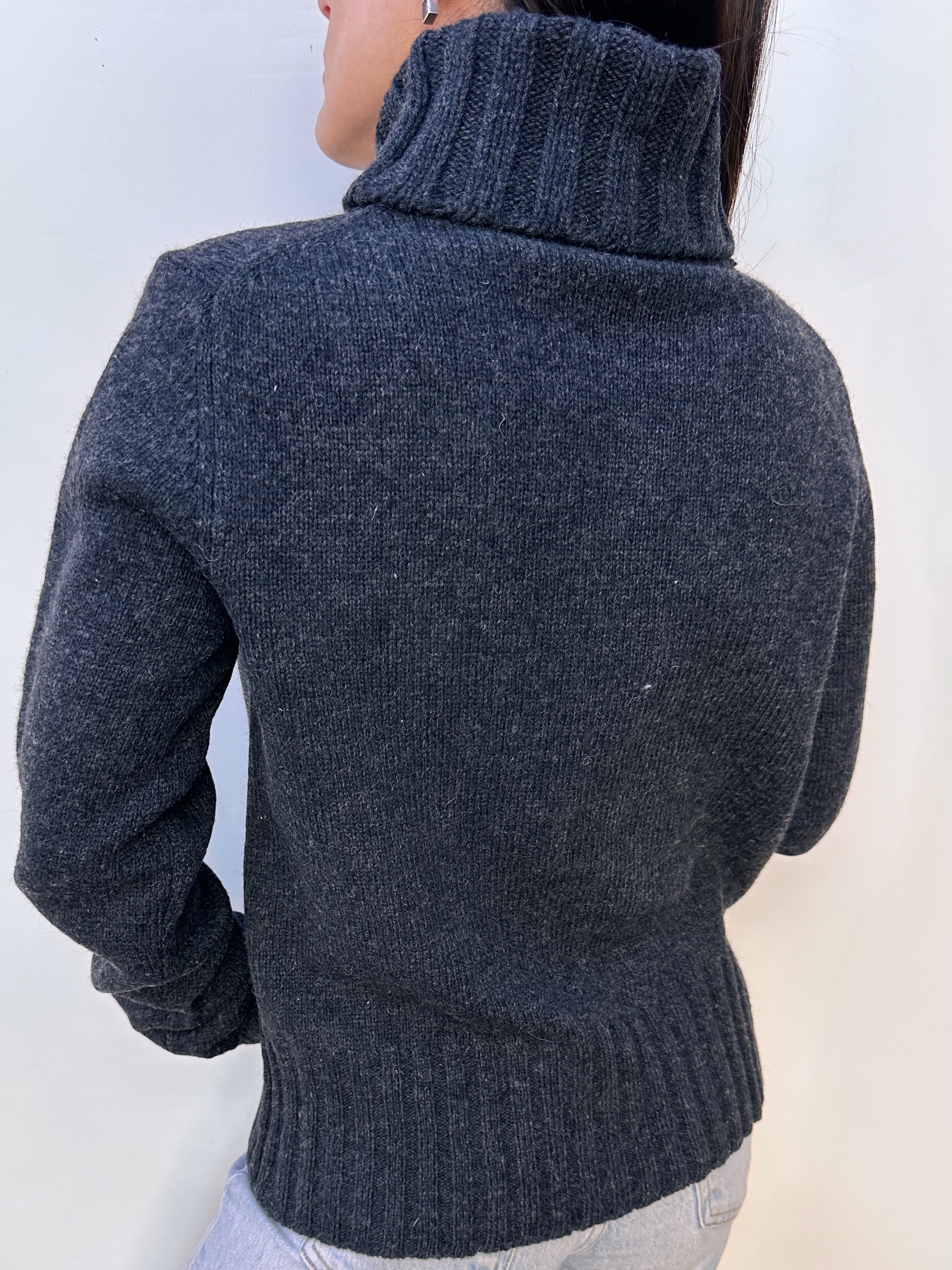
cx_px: 476
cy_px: 635
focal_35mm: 24
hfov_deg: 56.8
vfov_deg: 71.6
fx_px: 880
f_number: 1.78
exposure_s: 1/379
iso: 80
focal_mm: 6.86
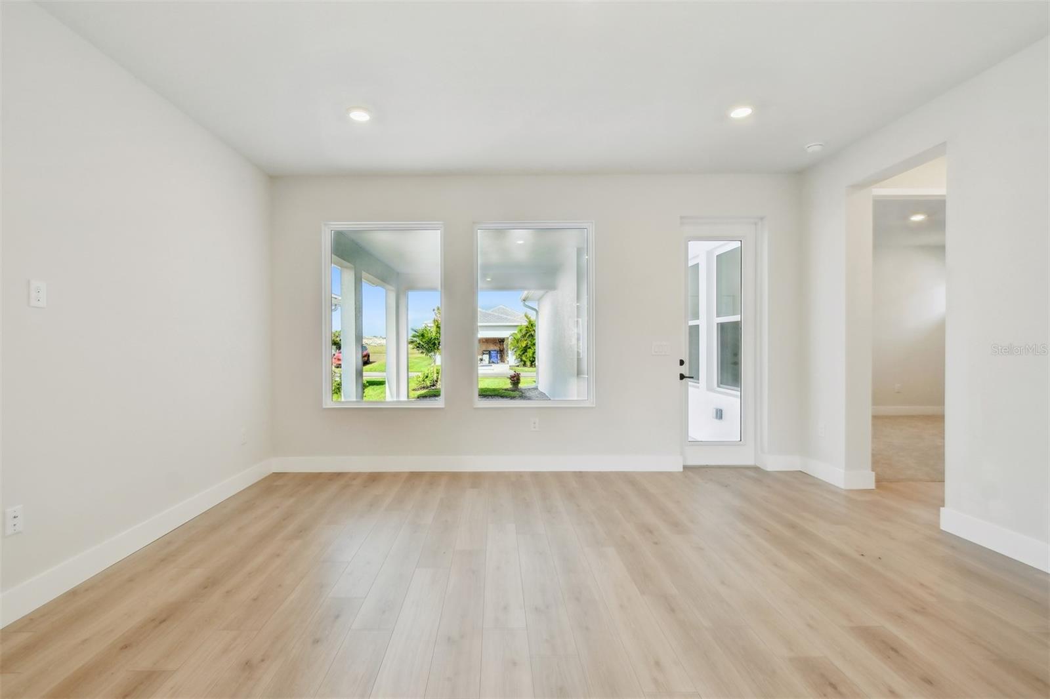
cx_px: 525
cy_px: 350
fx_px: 437
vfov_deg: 77.3
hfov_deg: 100.4
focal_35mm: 15
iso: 100
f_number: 7.1
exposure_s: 1/250
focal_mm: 10
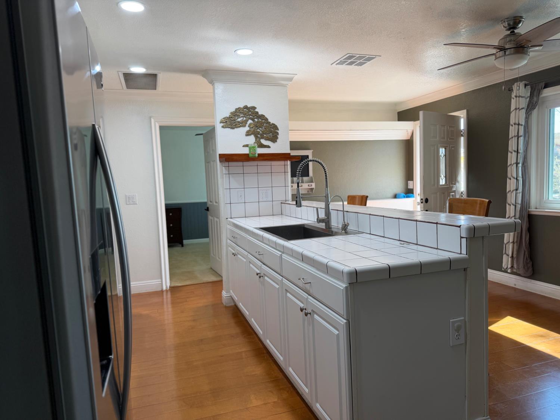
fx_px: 388
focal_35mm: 24
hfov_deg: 71.6
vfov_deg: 56.8
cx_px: 280
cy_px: 210
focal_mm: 6.76
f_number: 1.78
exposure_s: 1/120
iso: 64
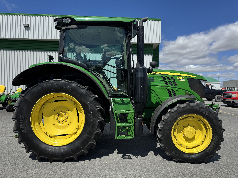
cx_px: 119
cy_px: 89
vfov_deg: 56.8
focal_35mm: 24
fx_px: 165
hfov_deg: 71.6
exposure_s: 1/5348
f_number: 1.78
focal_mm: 6.76
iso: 80
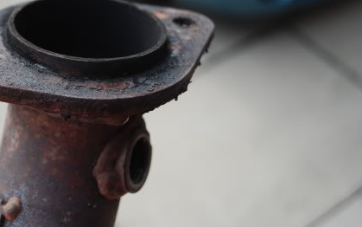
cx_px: 88
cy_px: 68
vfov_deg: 23.0
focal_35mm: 56
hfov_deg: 35.4
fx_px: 553
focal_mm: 24
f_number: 4.2
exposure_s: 1/160
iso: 100
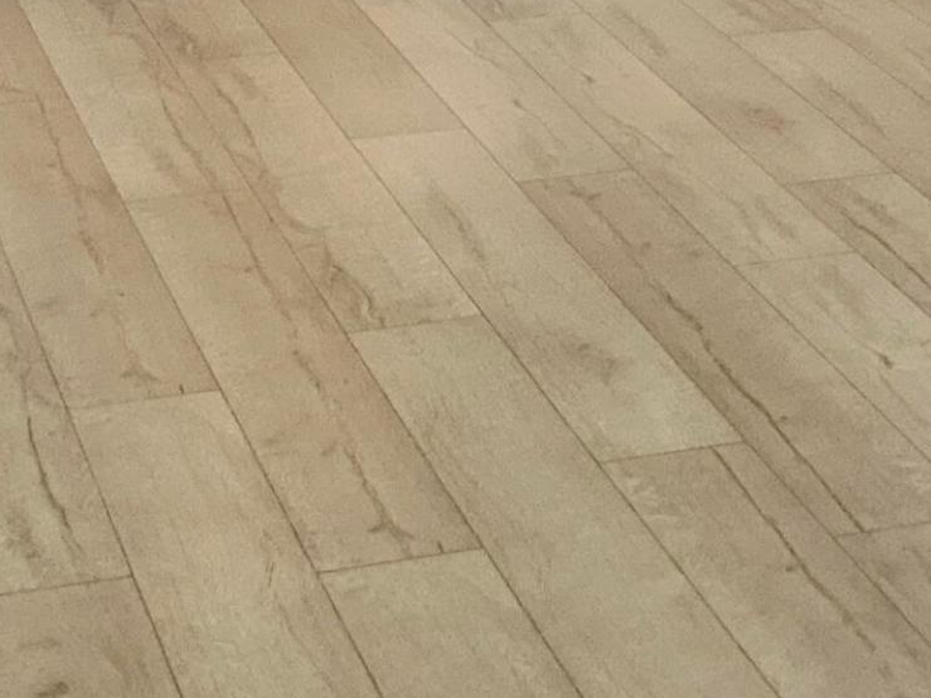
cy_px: -547
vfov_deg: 12.1
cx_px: 664
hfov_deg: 17.3
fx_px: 3039
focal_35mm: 113
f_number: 1.8
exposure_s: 1/60
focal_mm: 3
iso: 125
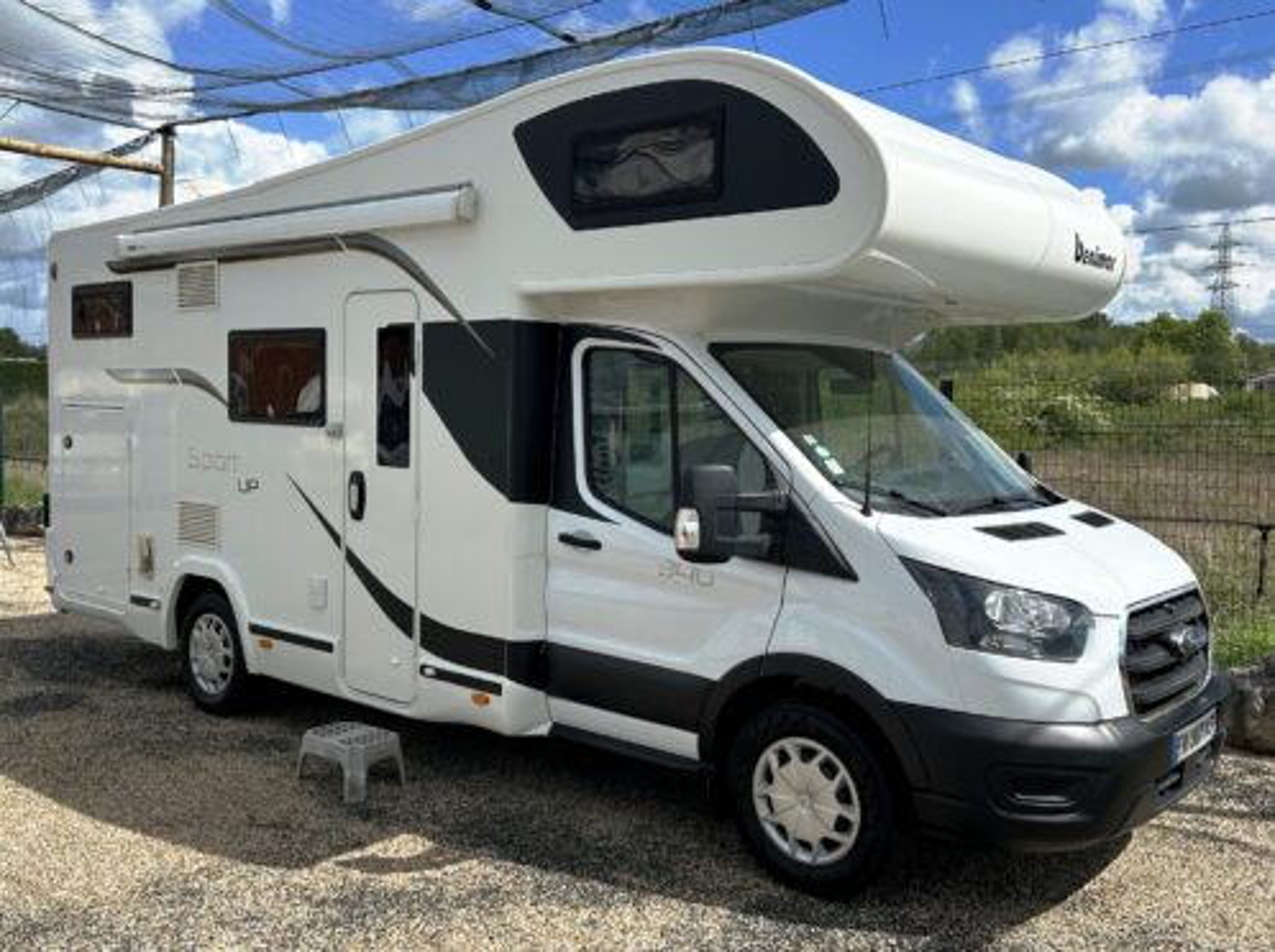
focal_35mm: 24
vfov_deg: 56.7
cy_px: 476
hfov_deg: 71.7
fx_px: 883
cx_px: 638
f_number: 1.78
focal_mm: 6.86
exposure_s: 1/5000
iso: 80
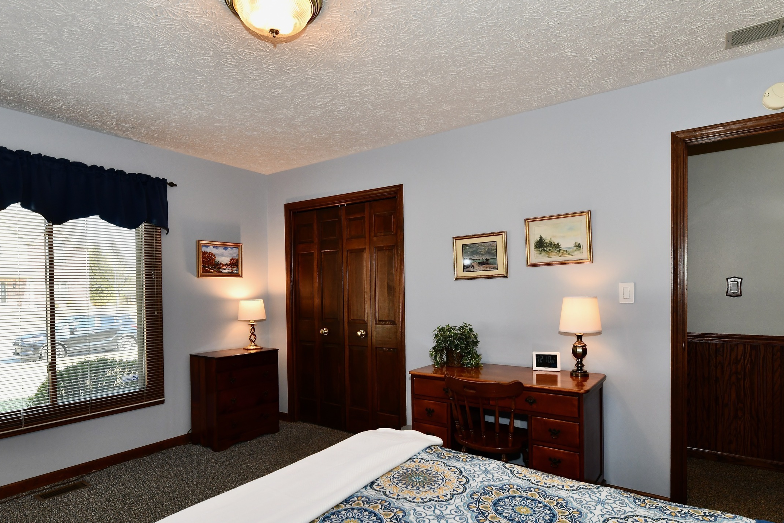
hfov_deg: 83.8
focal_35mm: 20
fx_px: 436
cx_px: 357
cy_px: 299
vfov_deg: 61.7
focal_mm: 14
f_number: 6.3
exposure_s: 1/100
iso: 640
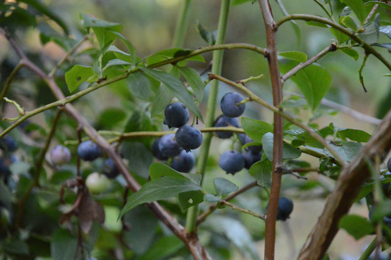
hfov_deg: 10.2
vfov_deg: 6.8
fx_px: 2197
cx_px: 196
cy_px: 130
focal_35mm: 202
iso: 6400
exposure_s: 1/1000
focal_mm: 135
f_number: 5.6
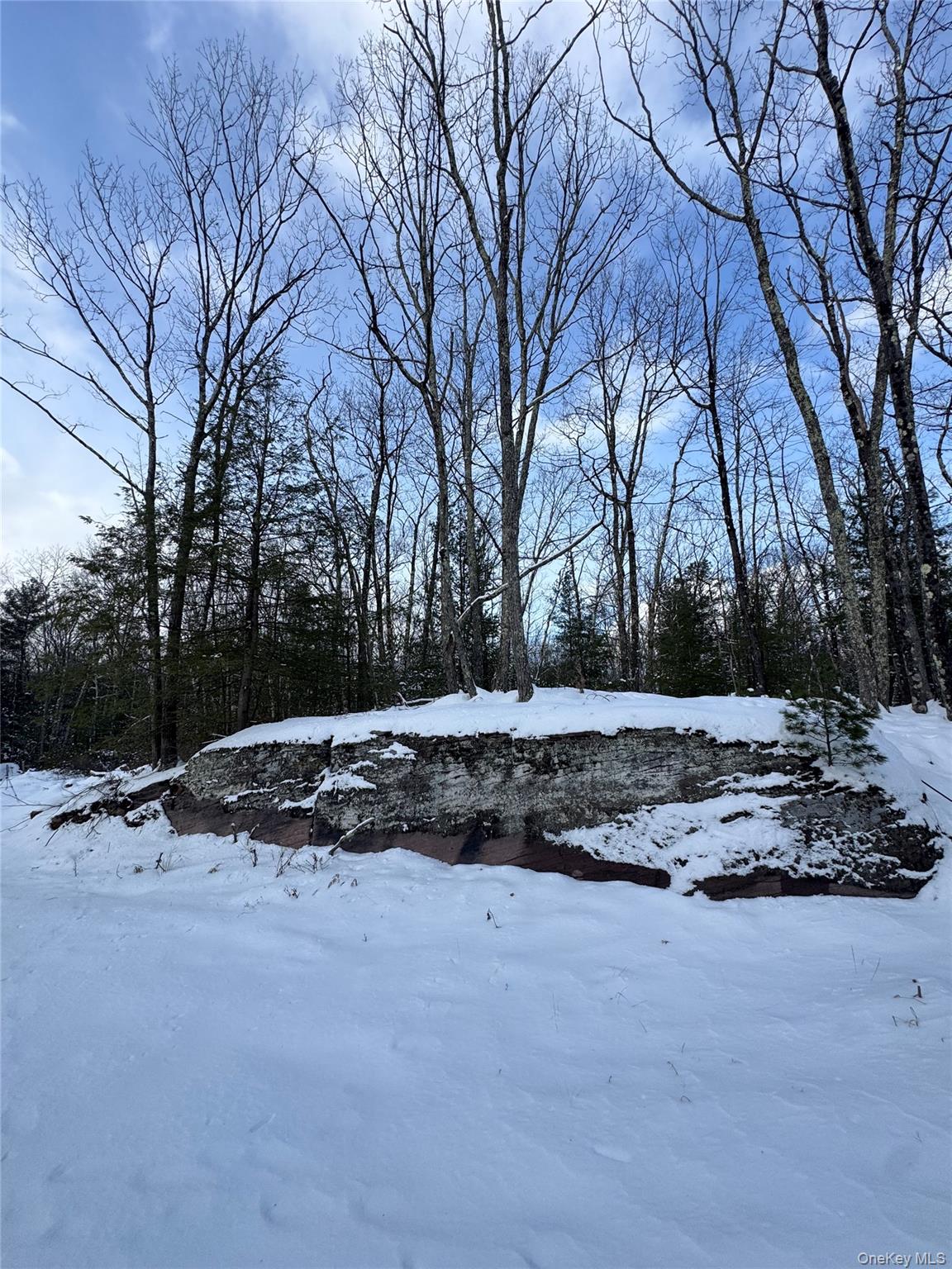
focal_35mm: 14
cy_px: 634
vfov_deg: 102.1
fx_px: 513
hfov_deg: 85.7
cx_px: 476
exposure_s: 1/831
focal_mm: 2.22
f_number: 2.2
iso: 50
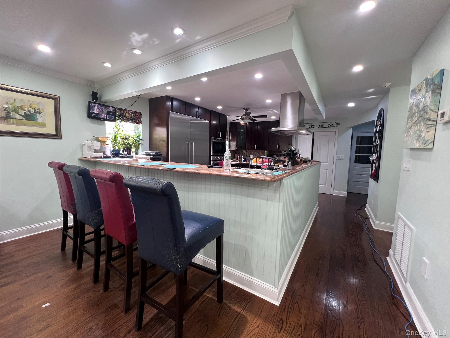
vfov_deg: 89.9
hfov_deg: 106.2
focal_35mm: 13
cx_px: 225
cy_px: 169
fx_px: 169
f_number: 1.8
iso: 160
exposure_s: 1/60
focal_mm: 1.57
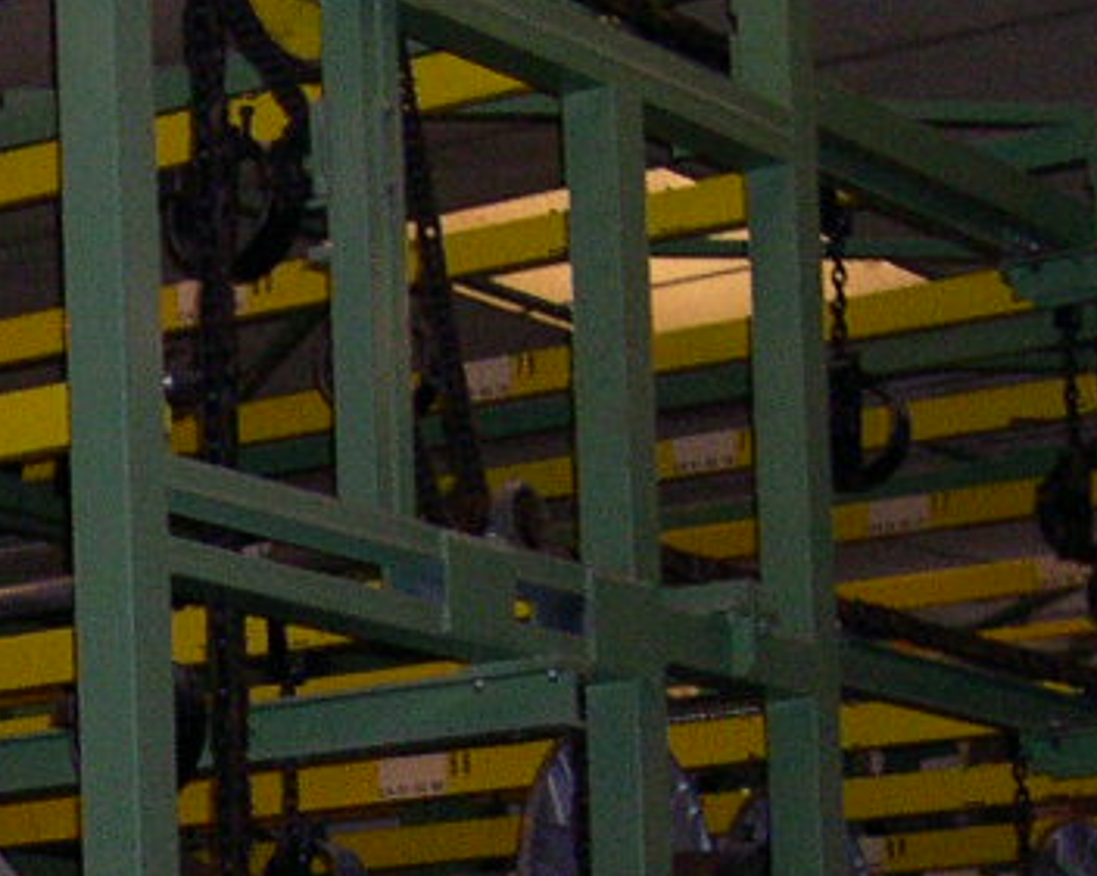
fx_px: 4379
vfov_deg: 11.0
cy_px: 1288
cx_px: -377
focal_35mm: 135
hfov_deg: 13.7
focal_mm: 8
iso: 400
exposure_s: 1/60
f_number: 2.8
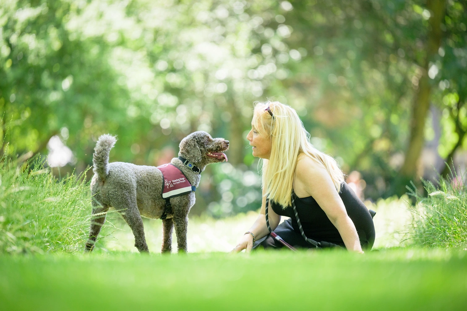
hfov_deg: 11.7
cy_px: 156
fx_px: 2270
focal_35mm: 175
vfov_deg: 7.8
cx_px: 234
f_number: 2.8
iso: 1000
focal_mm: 175
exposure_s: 1/1250
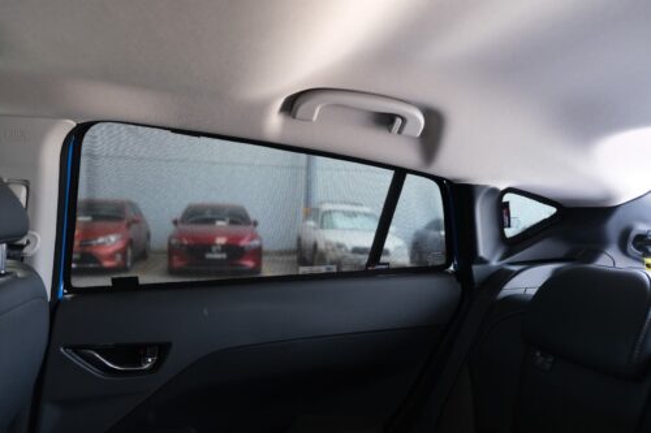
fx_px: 488
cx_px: 326
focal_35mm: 27
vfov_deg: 47.9
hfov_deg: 67.4
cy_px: 216
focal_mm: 18
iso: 640
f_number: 2.8
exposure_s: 1/60
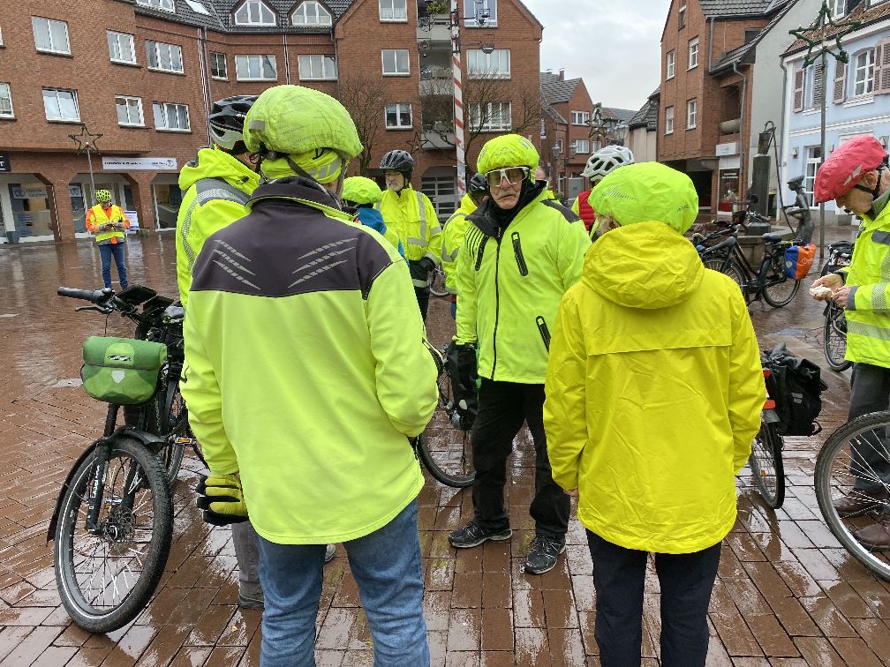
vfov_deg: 53.1
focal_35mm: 26
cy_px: 334
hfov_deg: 67.3
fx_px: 668
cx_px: 445
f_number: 1.8
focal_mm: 4.25
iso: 32
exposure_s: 1/122
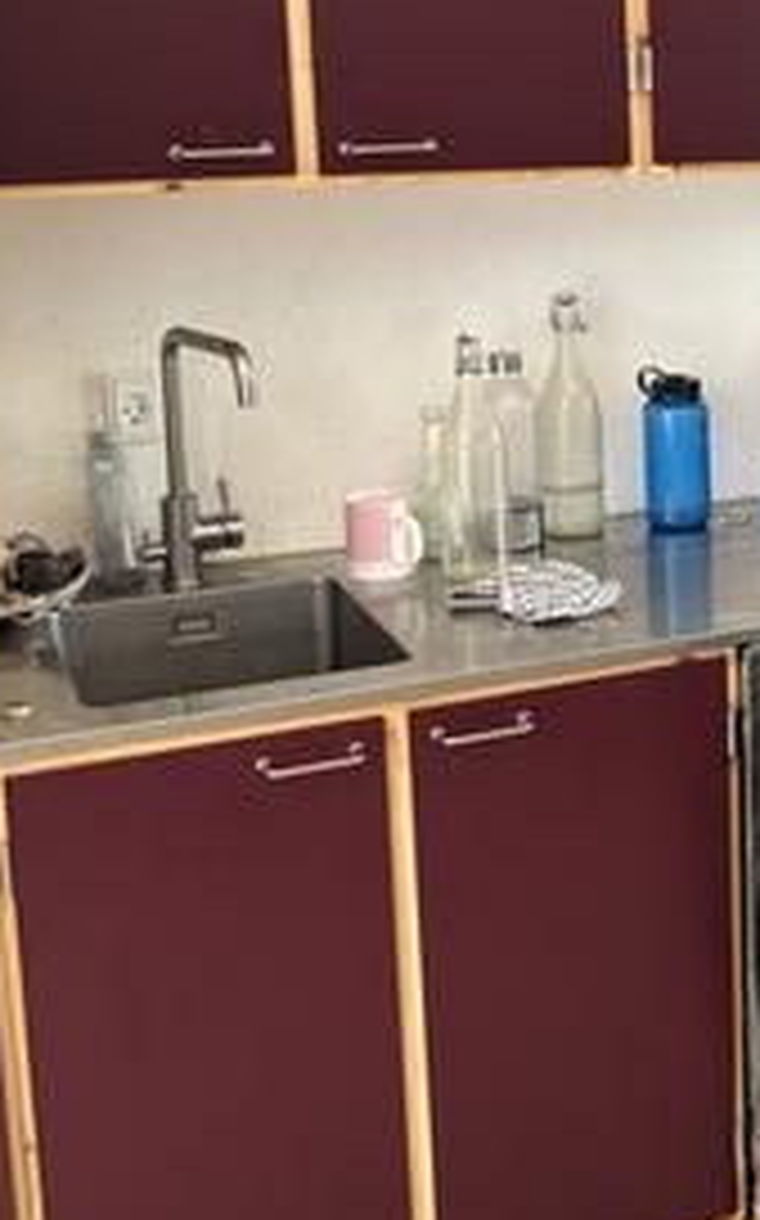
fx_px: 2025
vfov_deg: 33.3
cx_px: 962
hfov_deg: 19.7
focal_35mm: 61
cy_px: 432
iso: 125
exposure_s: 1/86
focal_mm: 5.96
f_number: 1.6
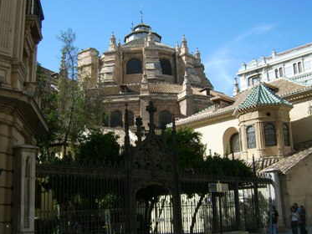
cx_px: 158
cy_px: 121
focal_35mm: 42
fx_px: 379
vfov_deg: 34.4
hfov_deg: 44.8
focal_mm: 5.95
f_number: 5.8
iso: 50
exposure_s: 1/272
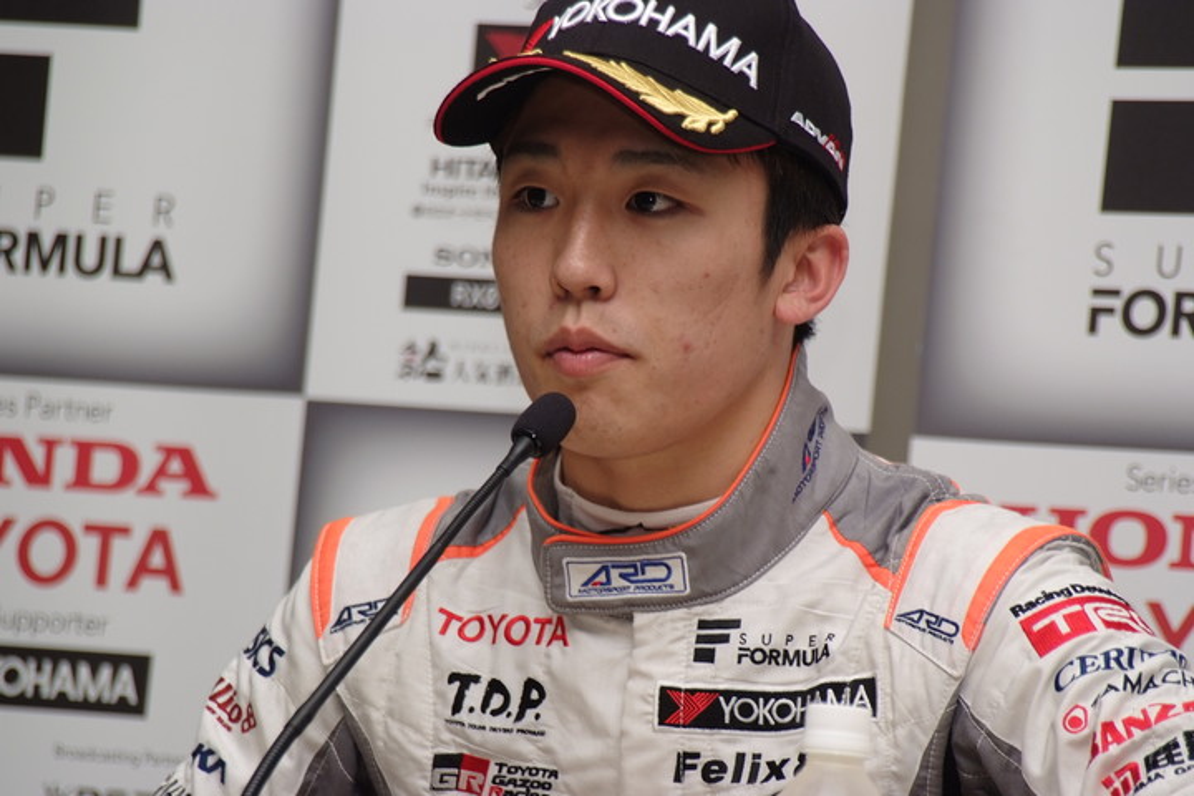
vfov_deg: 5.4
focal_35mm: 255
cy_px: 398
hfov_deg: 8.1
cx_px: 597
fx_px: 8457
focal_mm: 170
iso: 400
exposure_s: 1/125
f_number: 5.6
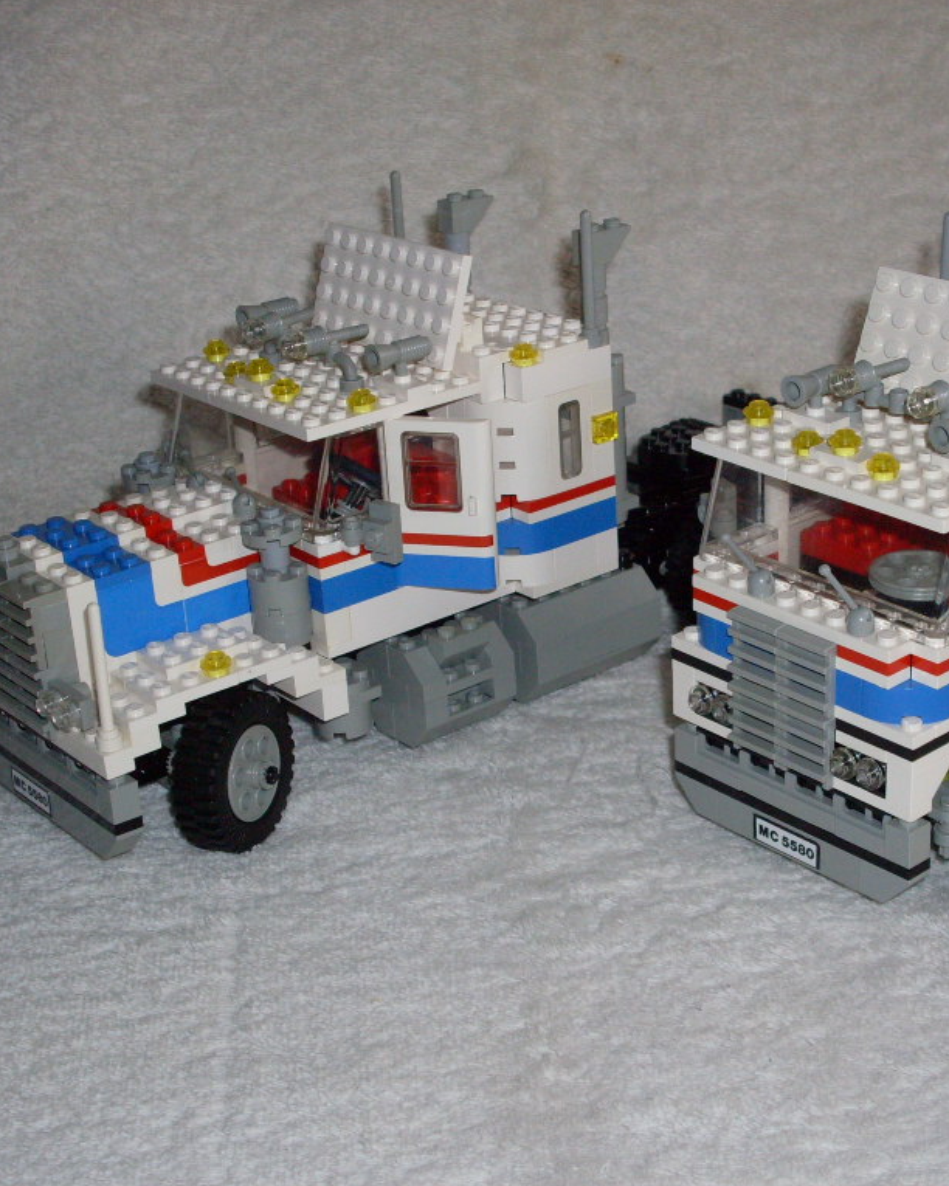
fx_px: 2247
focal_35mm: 64
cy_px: 592
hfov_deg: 23.7
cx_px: 681
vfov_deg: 29.6
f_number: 3.1
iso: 100
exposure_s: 1/45
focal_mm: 8.1
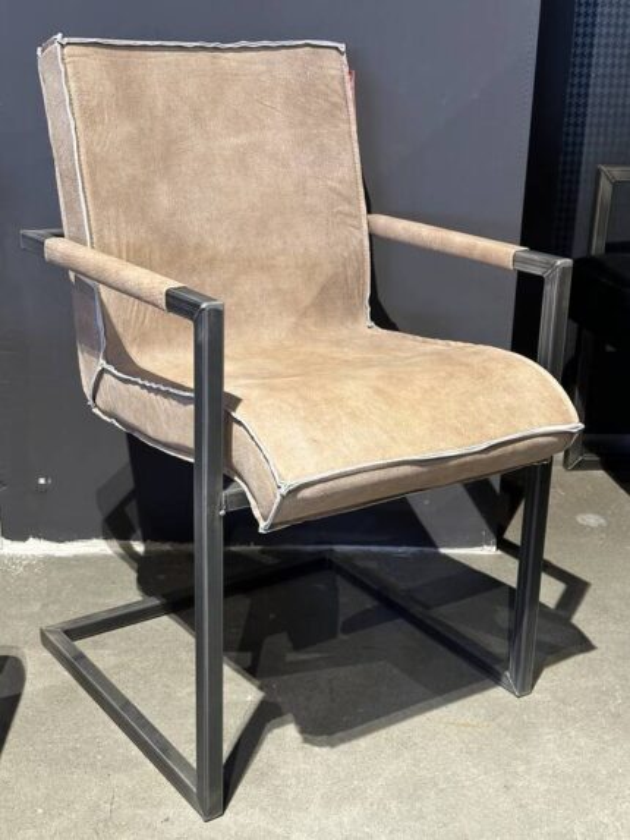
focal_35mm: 48
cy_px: 420
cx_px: 315
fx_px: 1164
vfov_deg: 39.6
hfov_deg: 30.3
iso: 250
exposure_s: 1/33
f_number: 1.78
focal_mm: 6.86
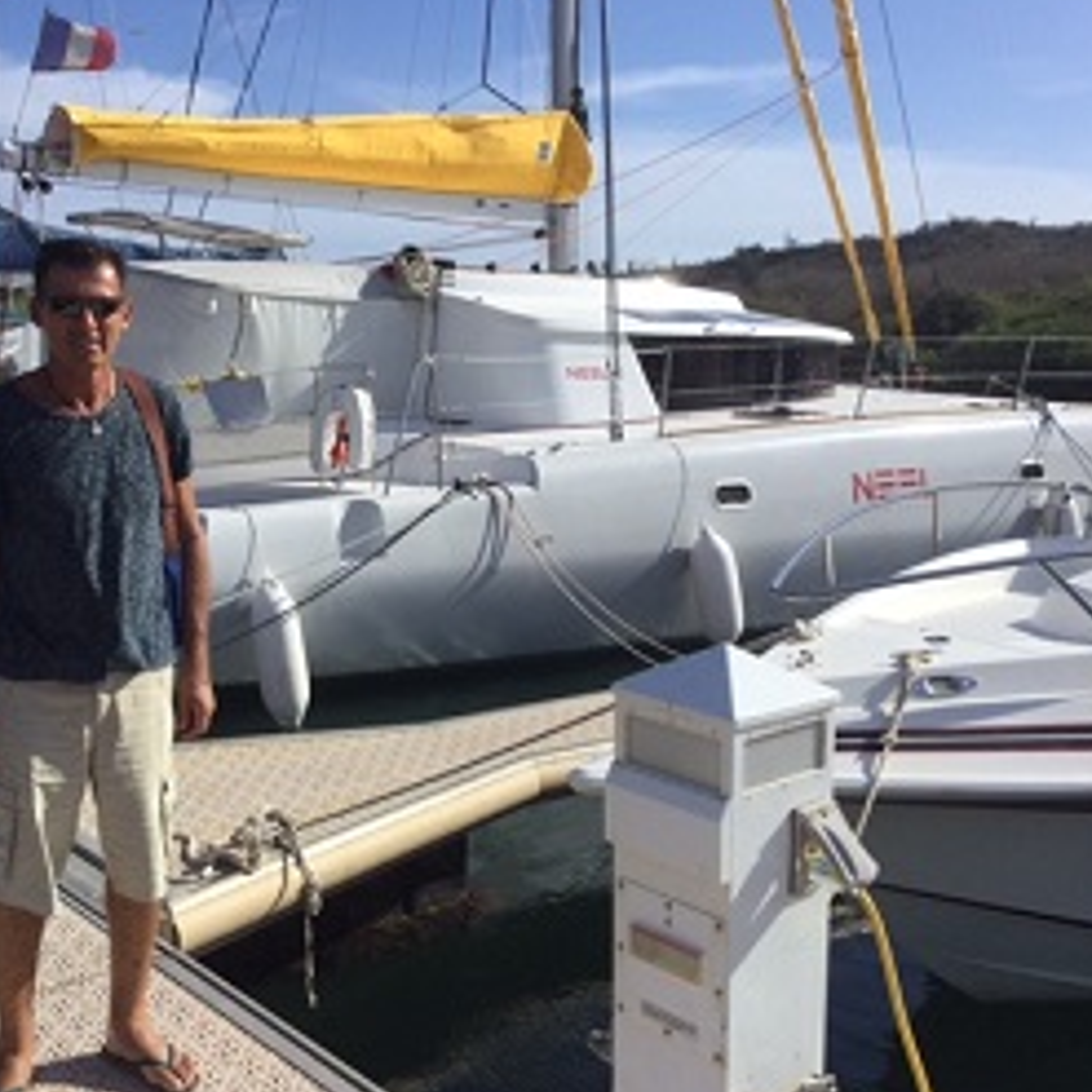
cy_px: 550
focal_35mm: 41
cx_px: 345
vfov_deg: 40.9
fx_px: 1463
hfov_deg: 40.3
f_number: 2.4
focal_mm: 3.3
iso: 25
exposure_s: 1/2203
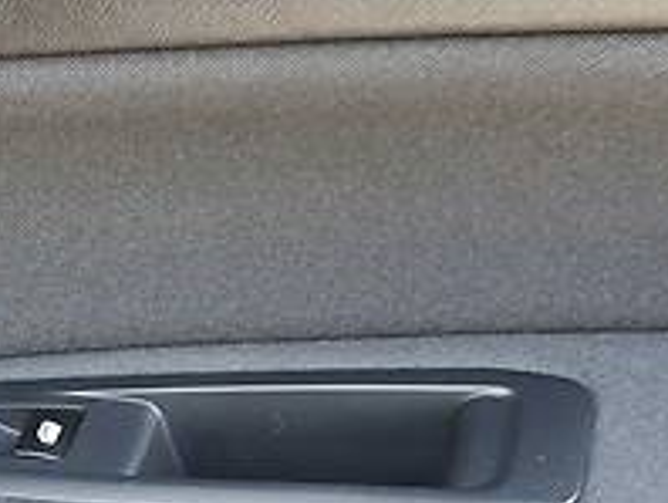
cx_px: 172
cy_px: 321
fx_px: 1623
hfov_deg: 23.0
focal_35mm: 84
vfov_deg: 17.6
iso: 200
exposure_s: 1/100
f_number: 2.4
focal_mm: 4.3
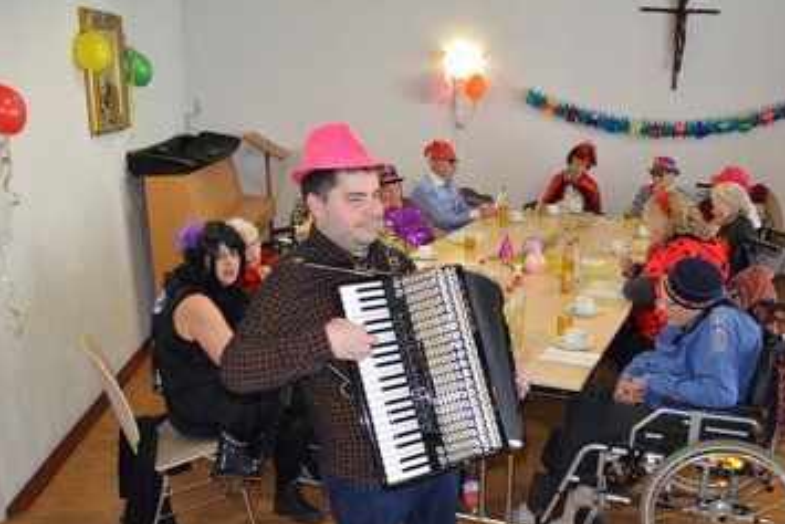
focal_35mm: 35
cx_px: 433
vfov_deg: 37.7
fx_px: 763
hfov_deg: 54.3
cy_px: 319
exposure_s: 1/60
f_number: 3.5
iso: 450
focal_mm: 18
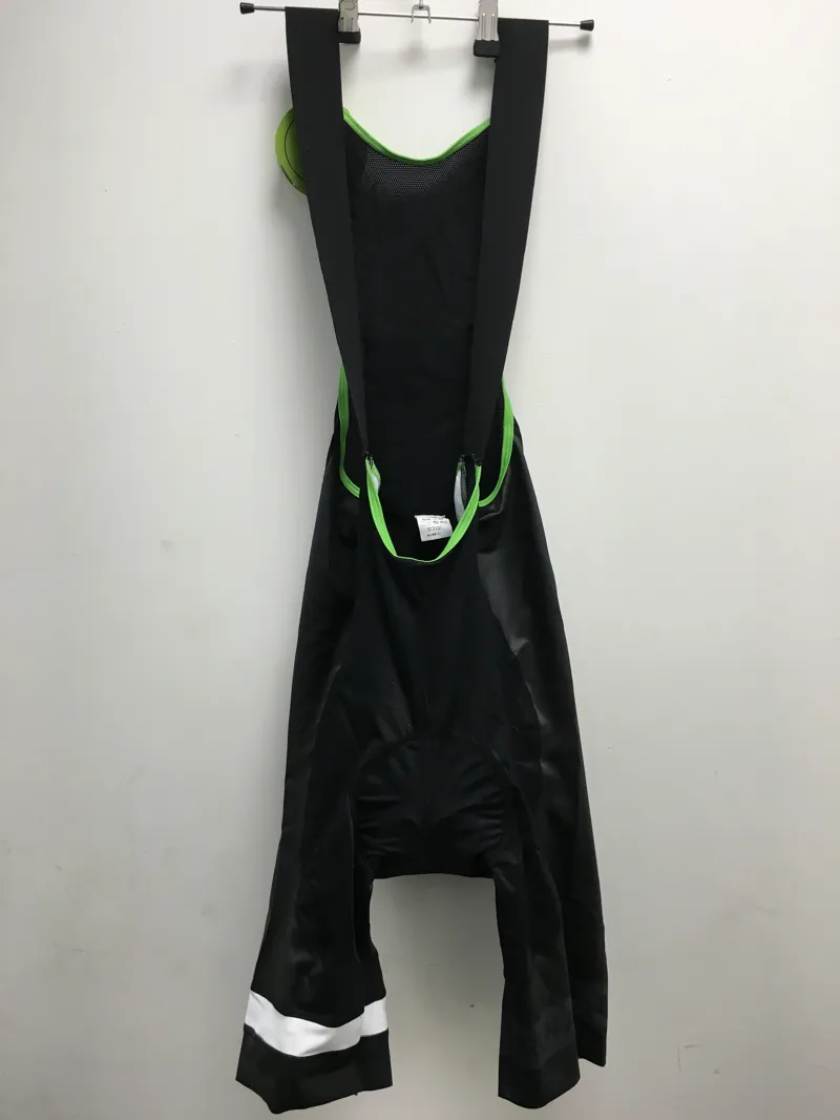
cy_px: 560
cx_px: 420
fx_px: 938
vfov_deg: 61.6
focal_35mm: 29
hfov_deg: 48.2
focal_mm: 4.15
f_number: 2.2
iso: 40
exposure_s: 1/33
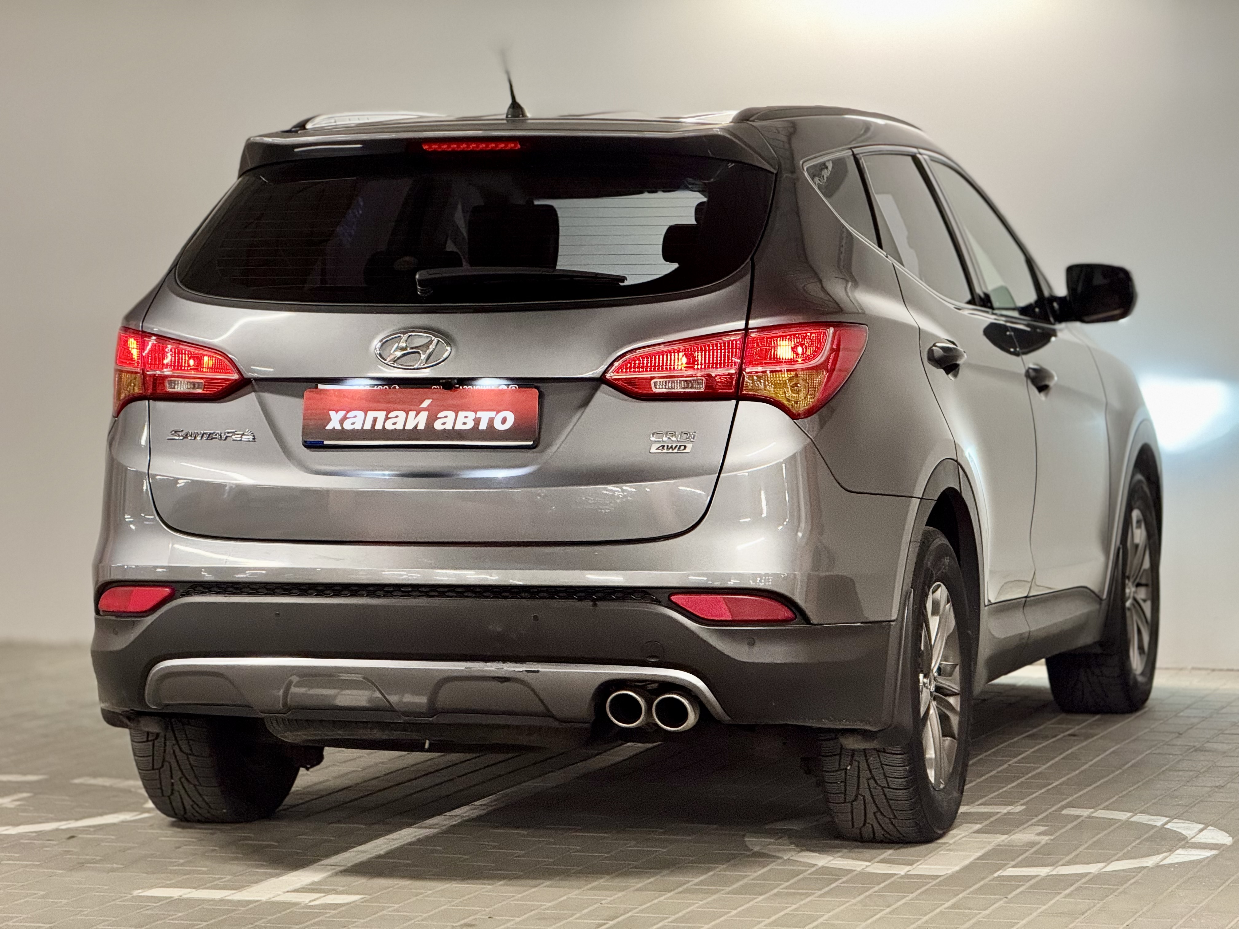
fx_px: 4295
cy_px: 464
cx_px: 620
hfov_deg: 16.4
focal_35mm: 120
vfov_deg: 12.3
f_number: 2.8
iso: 400
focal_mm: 15.66
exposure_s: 1/50
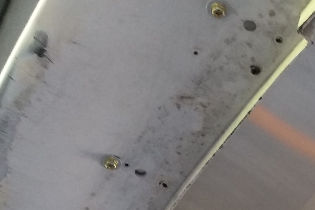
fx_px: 709
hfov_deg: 22.2
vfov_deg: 15.5
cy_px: 315
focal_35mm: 81
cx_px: 423
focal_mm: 3.81
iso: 500
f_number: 2.2
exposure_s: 1/33
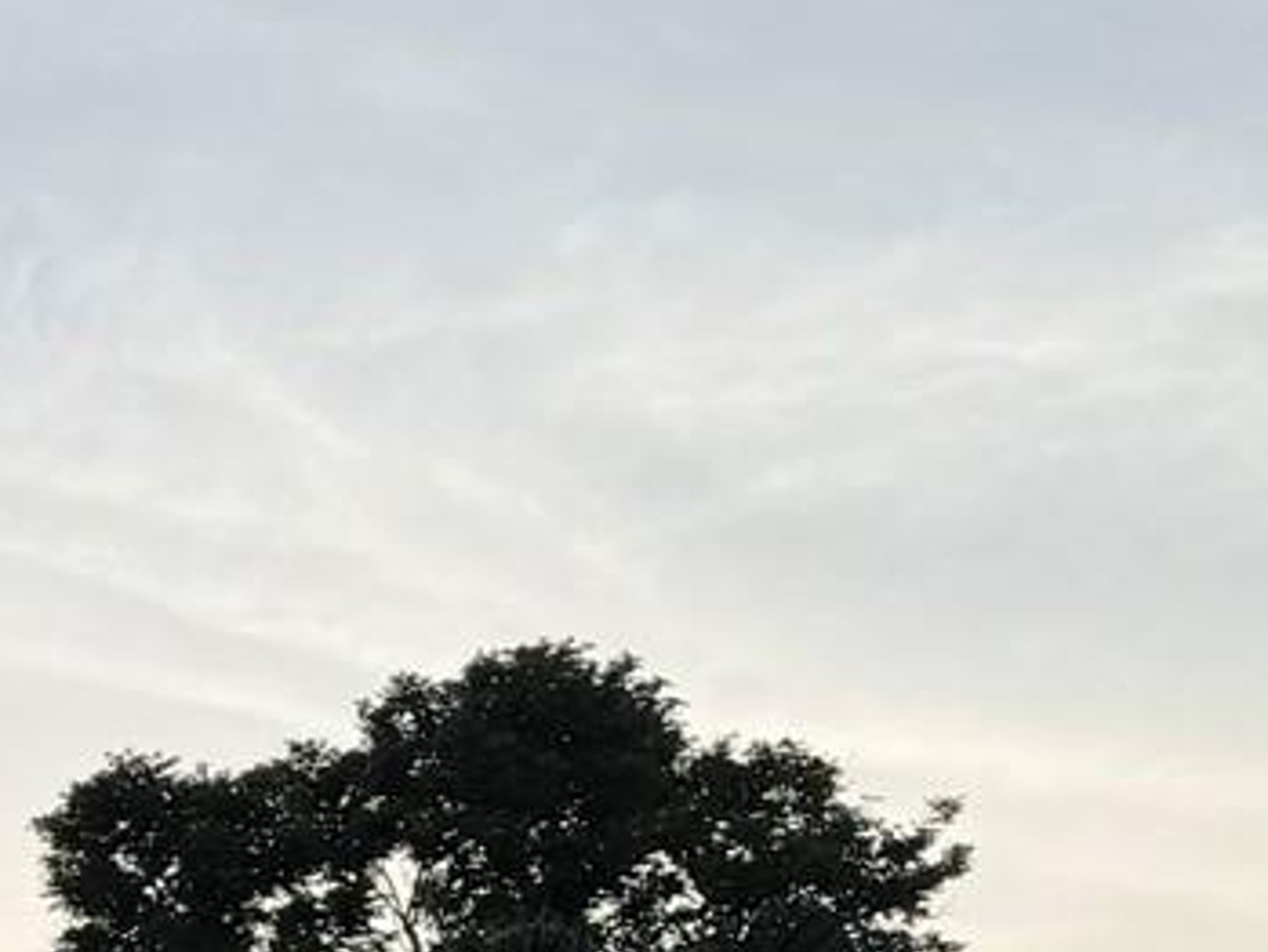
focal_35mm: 110
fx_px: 4031
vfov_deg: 13.0
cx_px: -1519
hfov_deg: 14.0
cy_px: 1272
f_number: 1.78
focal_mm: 6.76
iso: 80
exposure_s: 1/2110
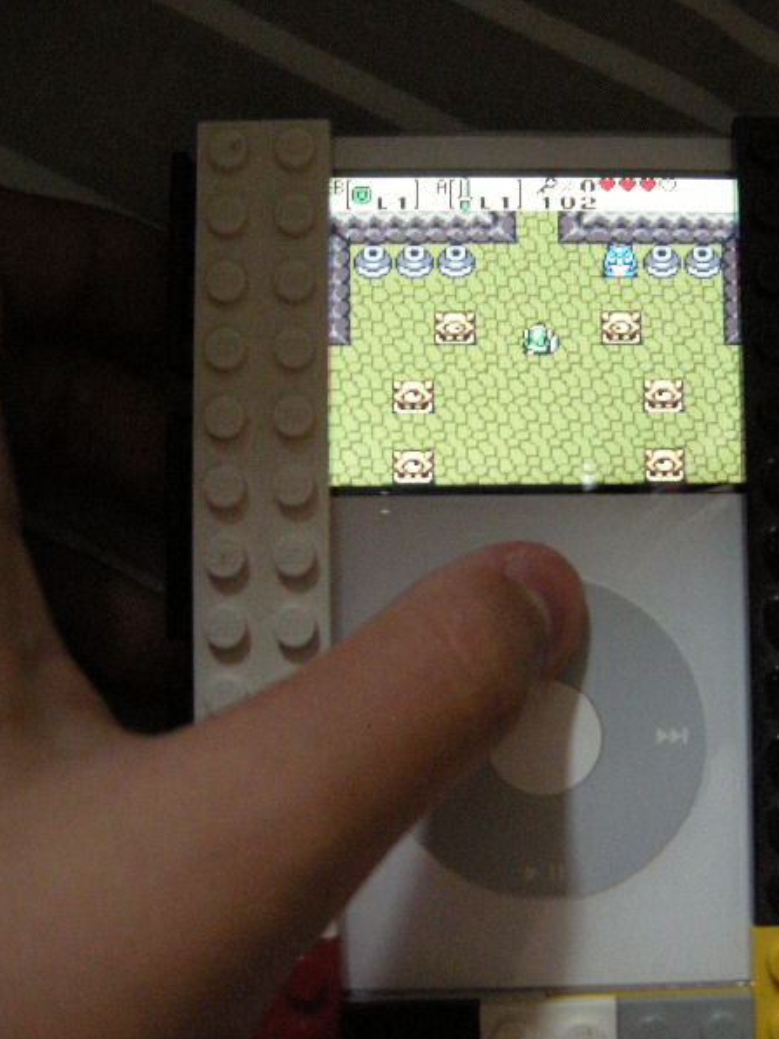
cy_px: 520
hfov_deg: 30.2
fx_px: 1410
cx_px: 610
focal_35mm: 47
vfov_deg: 40.4
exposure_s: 1/39.3
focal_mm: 7.5
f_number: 2.7
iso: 400
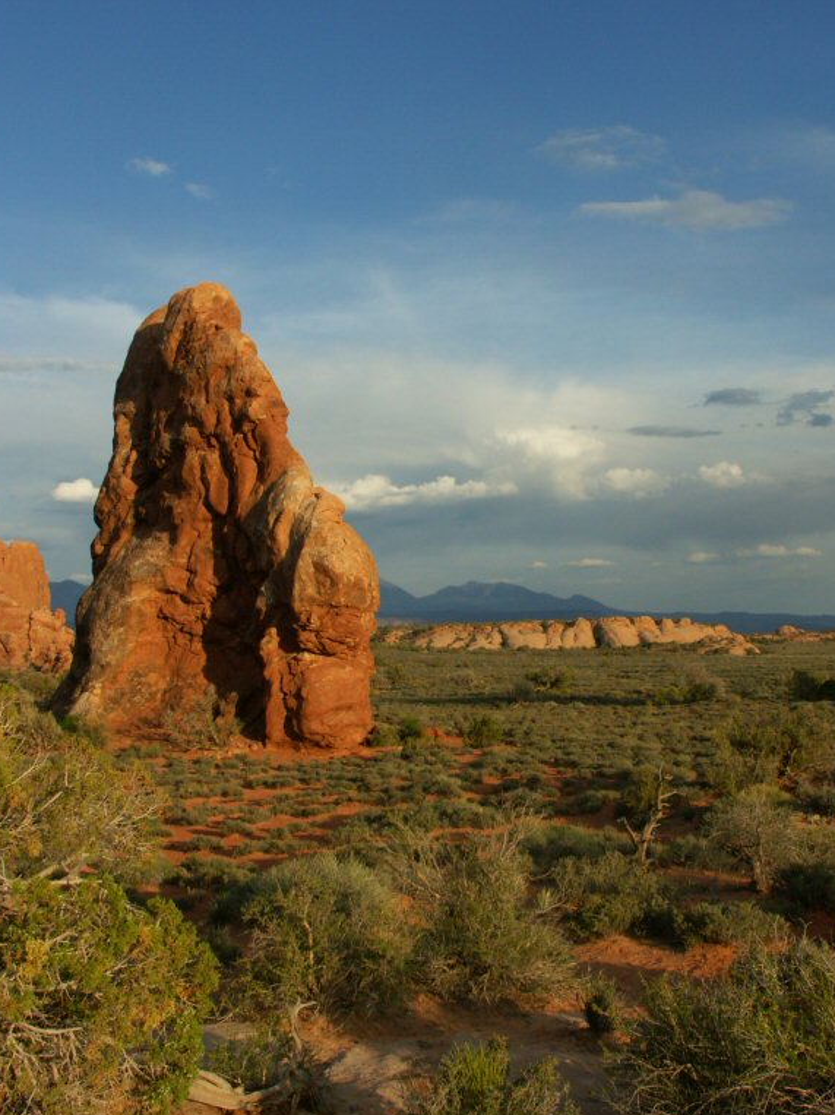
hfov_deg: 34.1
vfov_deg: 44.8
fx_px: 1352
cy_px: 555
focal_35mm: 42
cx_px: 531
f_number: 7.1
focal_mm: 8.24
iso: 64
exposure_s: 1/250
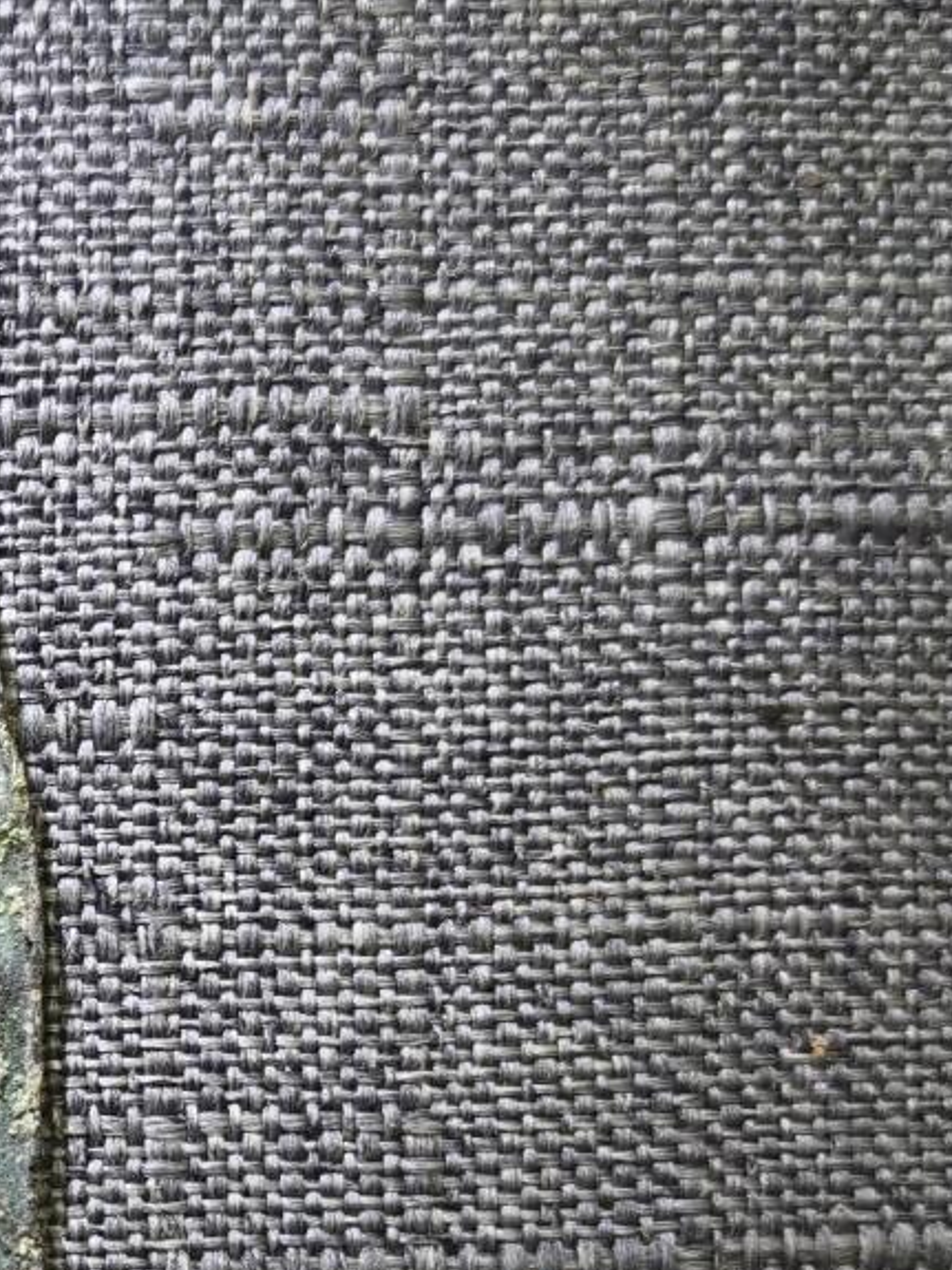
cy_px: 853
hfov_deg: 19.0
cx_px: -267
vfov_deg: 26.9
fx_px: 2641
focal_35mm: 72
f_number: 1.57
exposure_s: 1/100
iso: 194
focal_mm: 5.6
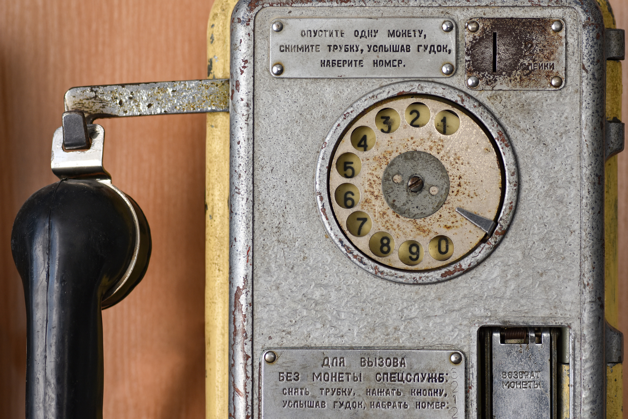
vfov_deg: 13.0
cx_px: 314
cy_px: 210
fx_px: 1831
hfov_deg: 19.5
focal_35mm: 105
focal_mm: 70
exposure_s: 1/160
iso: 160
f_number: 3.5
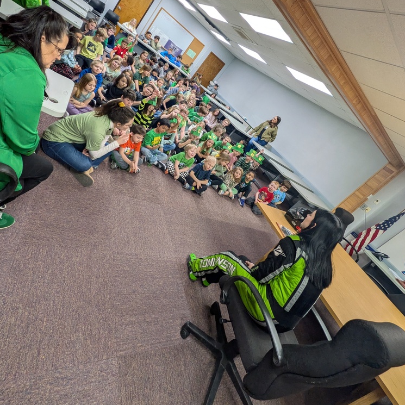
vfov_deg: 80.9
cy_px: 132
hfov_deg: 84.0
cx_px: 200
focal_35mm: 17
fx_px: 225
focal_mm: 1.85
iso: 155
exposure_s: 1/60
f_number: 2.2
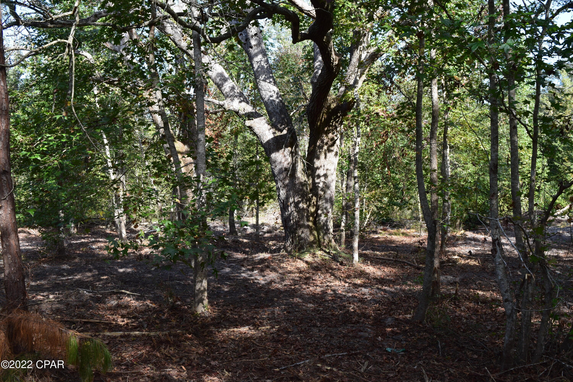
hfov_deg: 53.1
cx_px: 286
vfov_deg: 36.9
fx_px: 573
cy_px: 191
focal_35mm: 36
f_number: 10
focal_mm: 24
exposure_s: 1/160
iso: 400
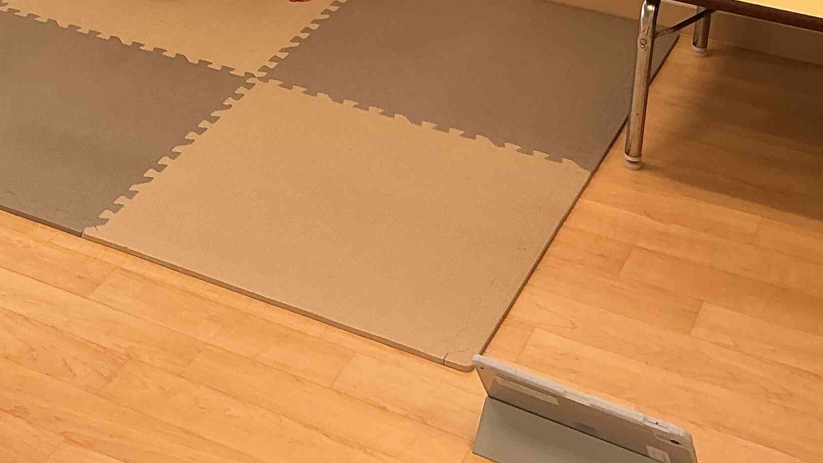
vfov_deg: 14.5
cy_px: -250
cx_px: 41
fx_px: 1681
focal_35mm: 77
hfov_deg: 26.4
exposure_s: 1/100
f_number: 1.8
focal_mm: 3
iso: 25
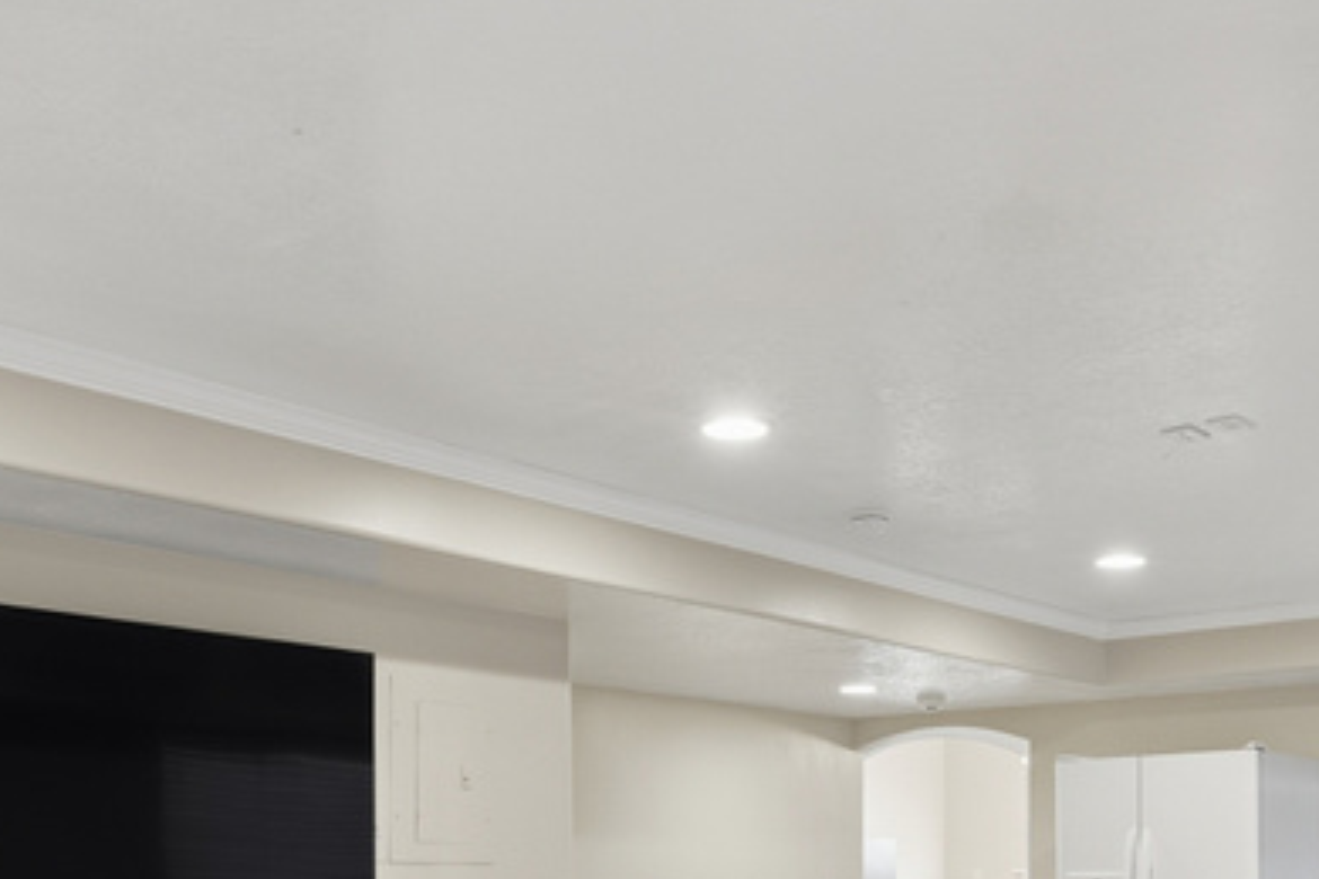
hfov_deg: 46.4
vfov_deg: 29.9
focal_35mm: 42
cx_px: 680
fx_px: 1539
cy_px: 859
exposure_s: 1/40
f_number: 9
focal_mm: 16
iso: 250
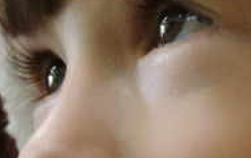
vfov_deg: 0.7
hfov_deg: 1.2
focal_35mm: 1803
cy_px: -9
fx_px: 12348
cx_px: 286
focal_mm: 89.2
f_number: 4.9
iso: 3200
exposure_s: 1/250
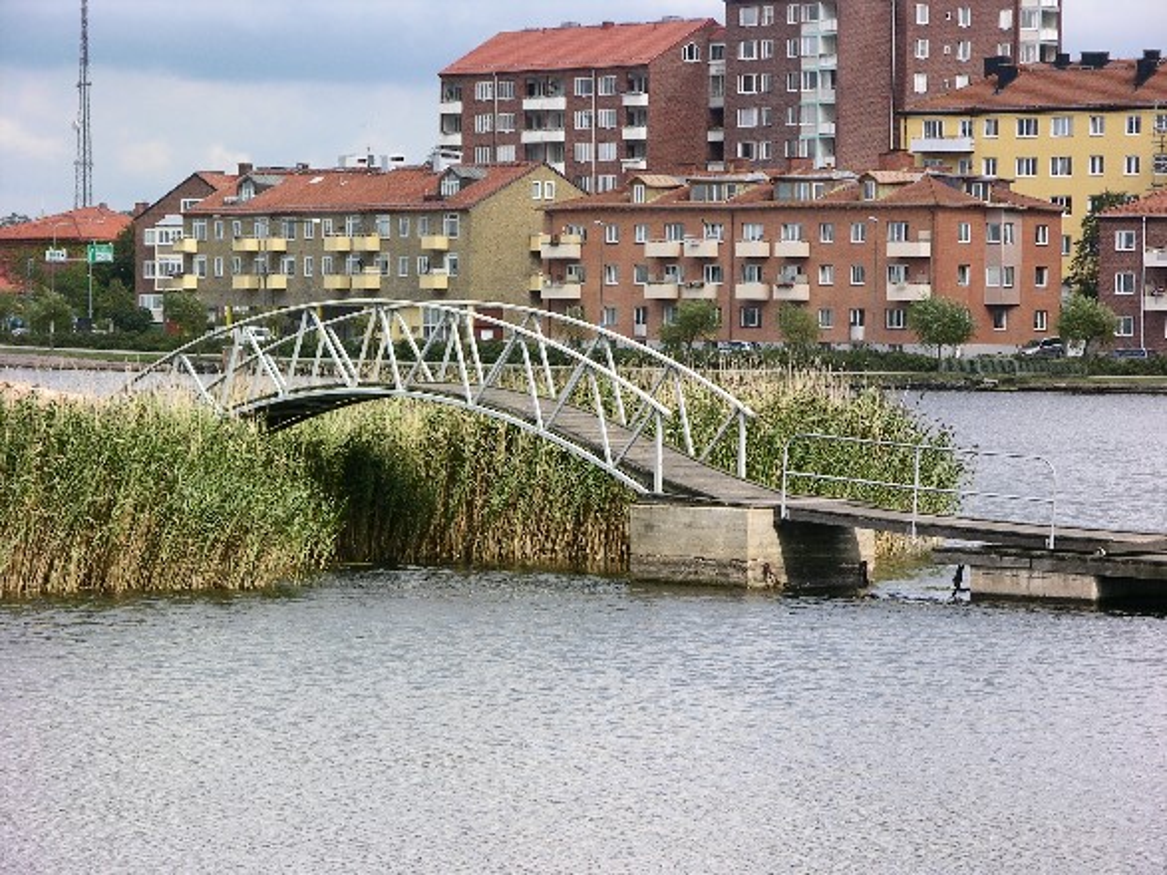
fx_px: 6067
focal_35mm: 180
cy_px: 438
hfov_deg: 11.0
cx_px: 584
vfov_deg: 8.2
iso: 50
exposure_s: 1/150
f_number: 6.3
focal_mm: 44.7
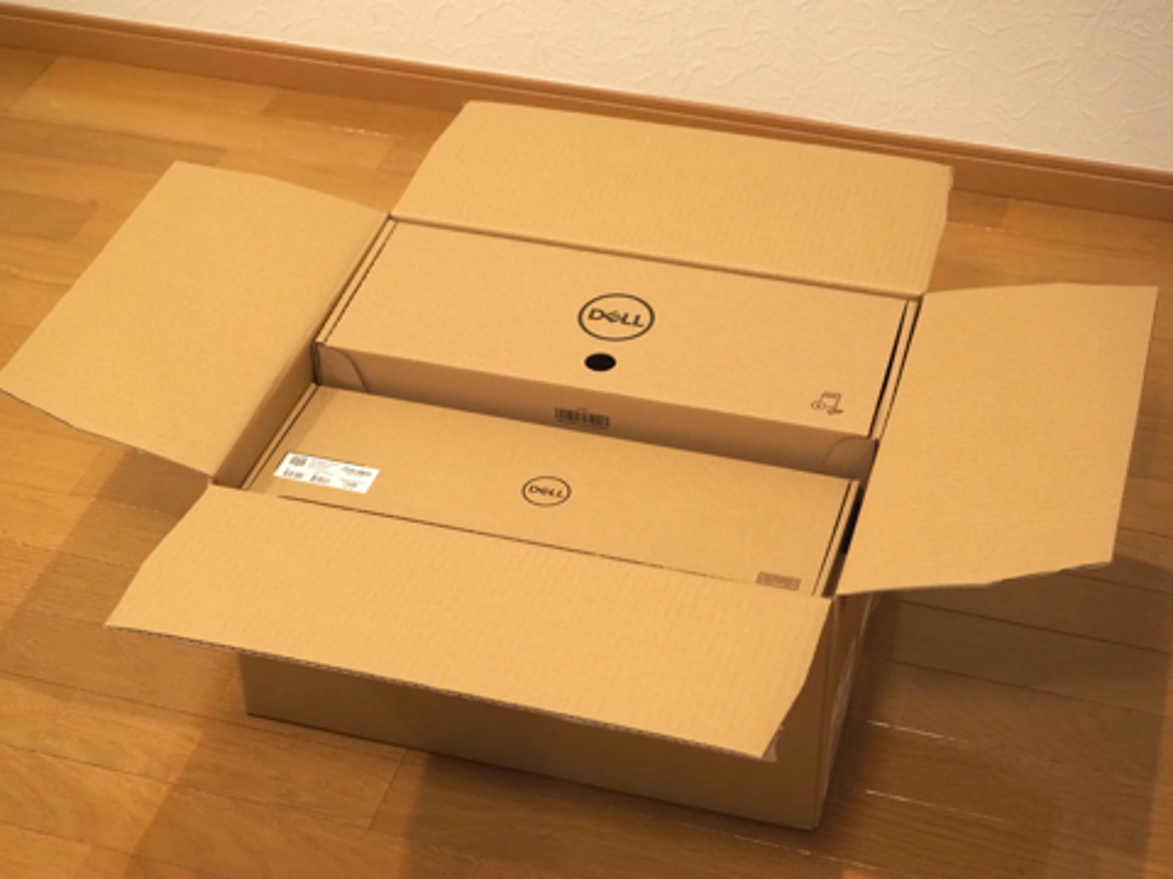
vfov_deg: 23.7
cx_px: 586
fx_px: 2101
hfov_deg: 31.2
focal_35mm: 62
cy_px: 440
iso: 2000
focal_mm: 31
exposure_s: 1/60
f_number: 4
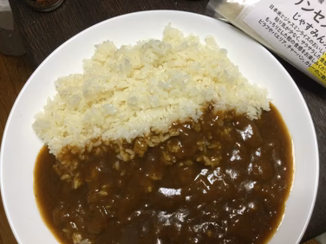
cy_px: 116
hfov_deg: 55.3
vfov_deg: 42.9
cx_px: 172
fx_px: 311
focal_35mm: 33
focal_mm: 3.3
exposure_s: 1/33
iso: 125
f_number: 2.4
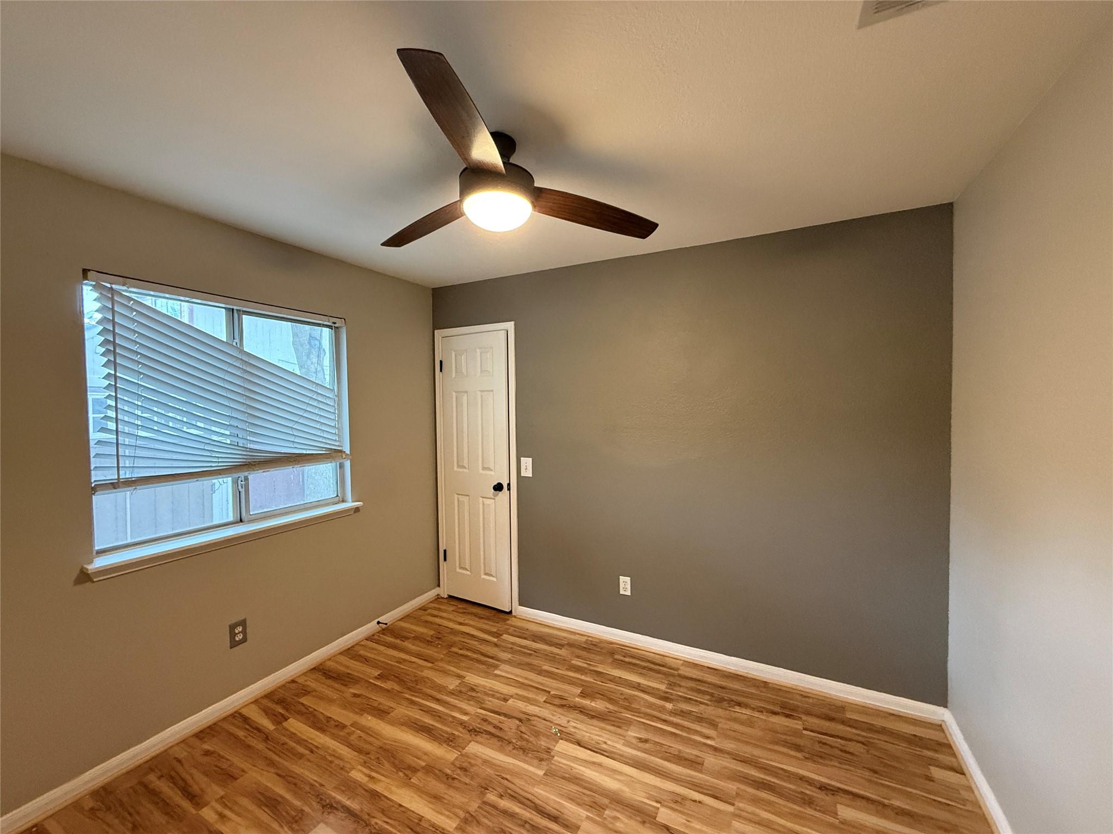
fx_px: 450
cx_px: 556
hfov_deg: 102.1
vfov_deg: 85.7
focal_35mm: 14
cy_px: 417
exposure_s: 1/60
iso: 500
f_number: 2.2
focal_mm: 2.22
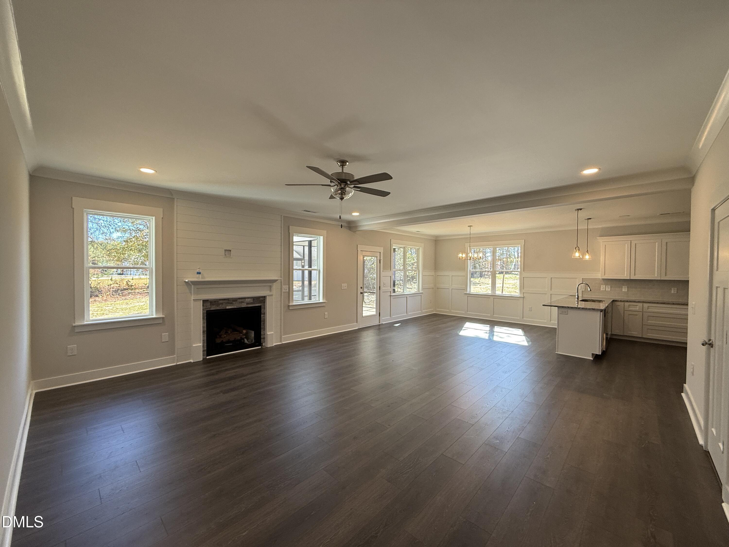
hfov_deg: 102.1
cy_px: 274
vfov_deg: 85.7
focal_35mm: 14
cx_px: 364
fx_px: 295
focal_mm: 2.22
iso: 64
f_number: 2.2
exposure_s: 1/120
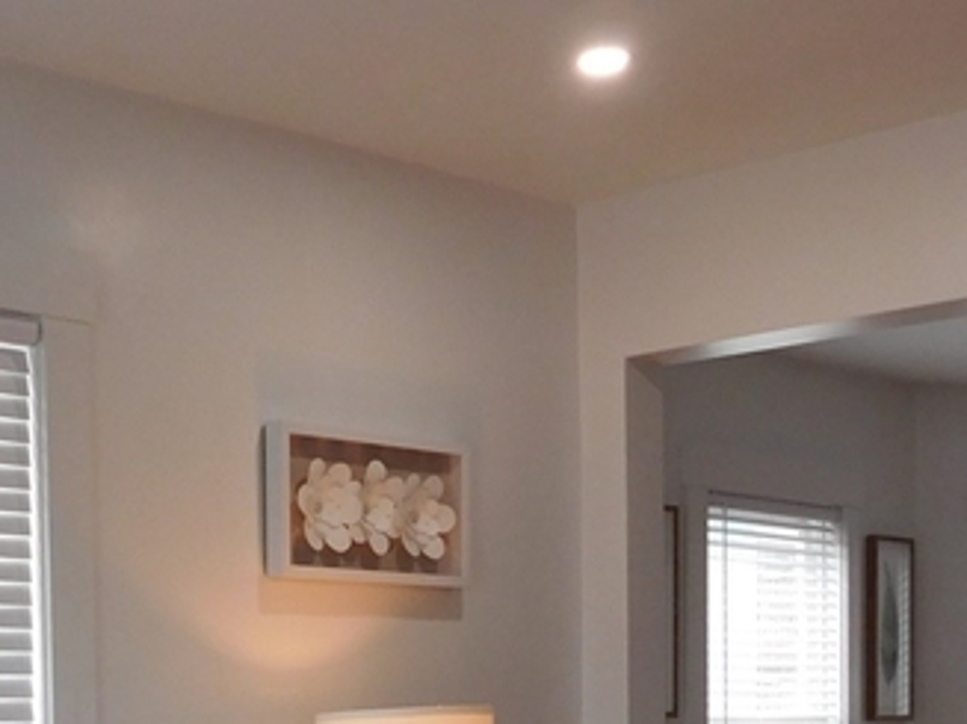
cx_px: 189
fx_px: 2011
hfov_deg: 26.5
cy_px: 854
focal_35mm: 72
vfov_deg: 19.3
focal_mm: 4
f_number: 3
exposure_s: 1/50
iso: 125
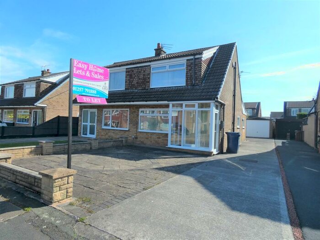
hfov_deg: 81.7
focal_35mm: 20
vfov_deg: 66.0
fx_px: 185
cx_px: 160
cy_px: 120
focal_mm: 3.6
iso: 80
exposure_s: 1/1000
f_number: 3.2
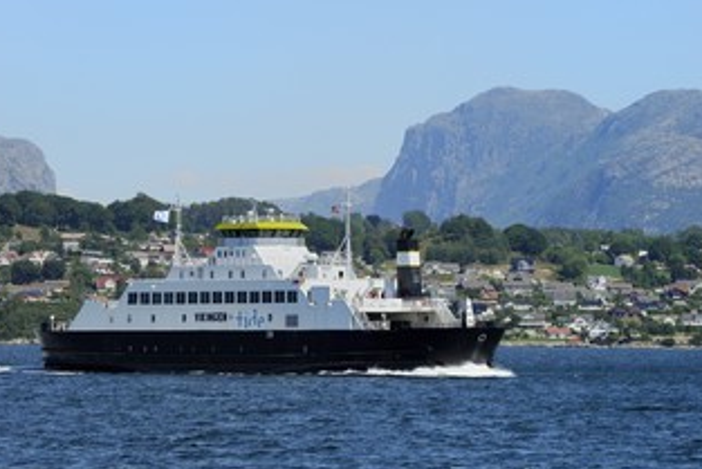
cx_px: 406
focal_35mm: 255
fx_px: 4975
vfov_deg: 5.4
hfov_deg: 8.1
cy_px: 224
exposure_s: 1/640
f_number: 10
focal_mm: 190
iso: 400
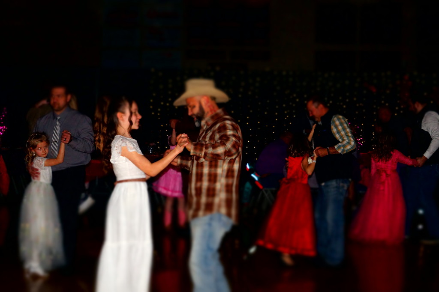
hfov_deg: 24.6
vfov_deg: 16.5
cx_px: 220
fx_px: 1006
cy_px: 146
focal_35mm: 82
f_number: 5.6
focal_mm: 55
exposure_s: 1/160
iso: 1600
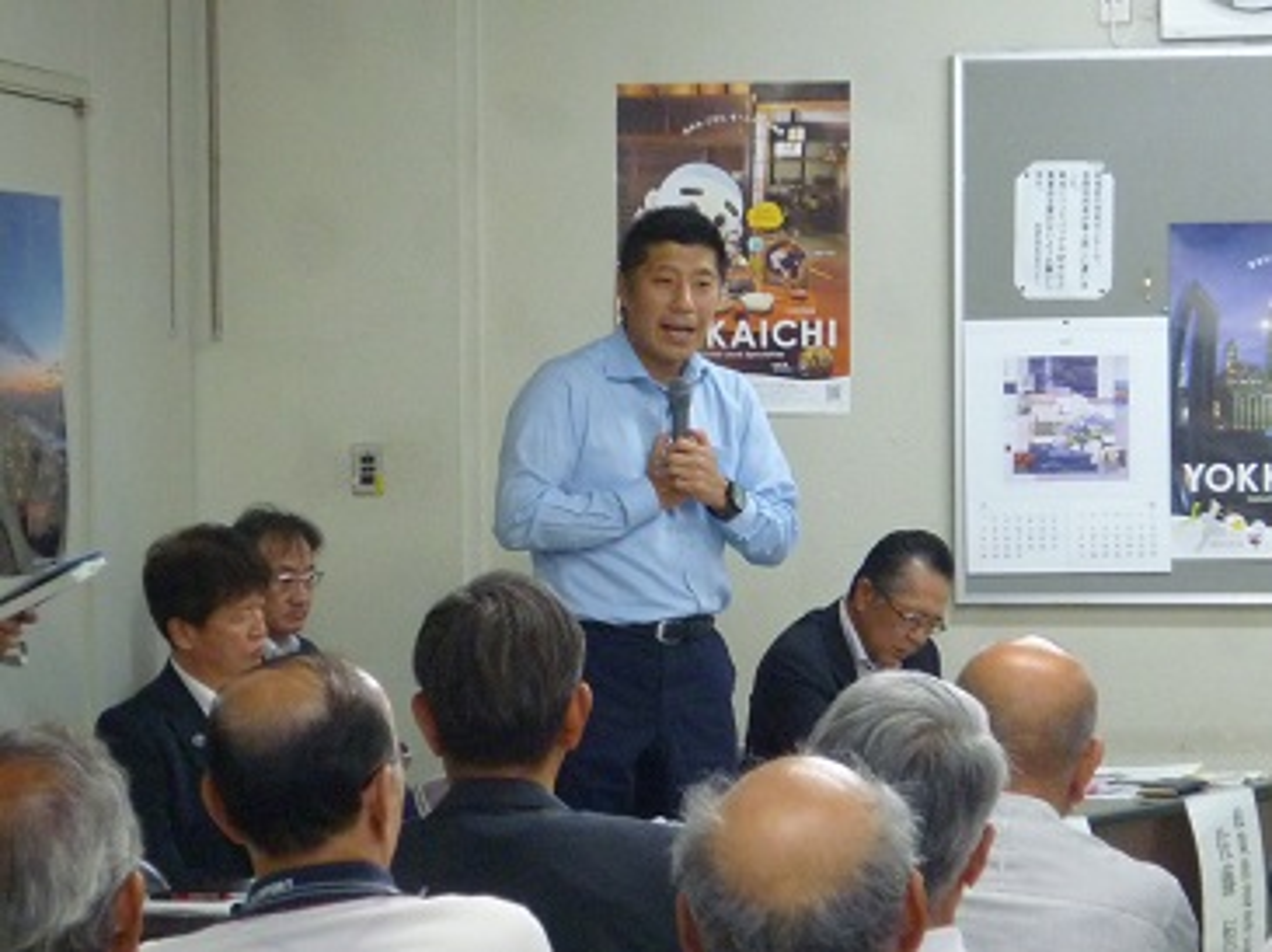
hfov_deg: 13.0
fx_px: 5580
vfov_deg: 9.7
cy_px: 476
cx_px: 636
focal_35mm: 152
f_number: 4.4
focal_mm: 14.2
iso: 400
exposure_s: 1/25
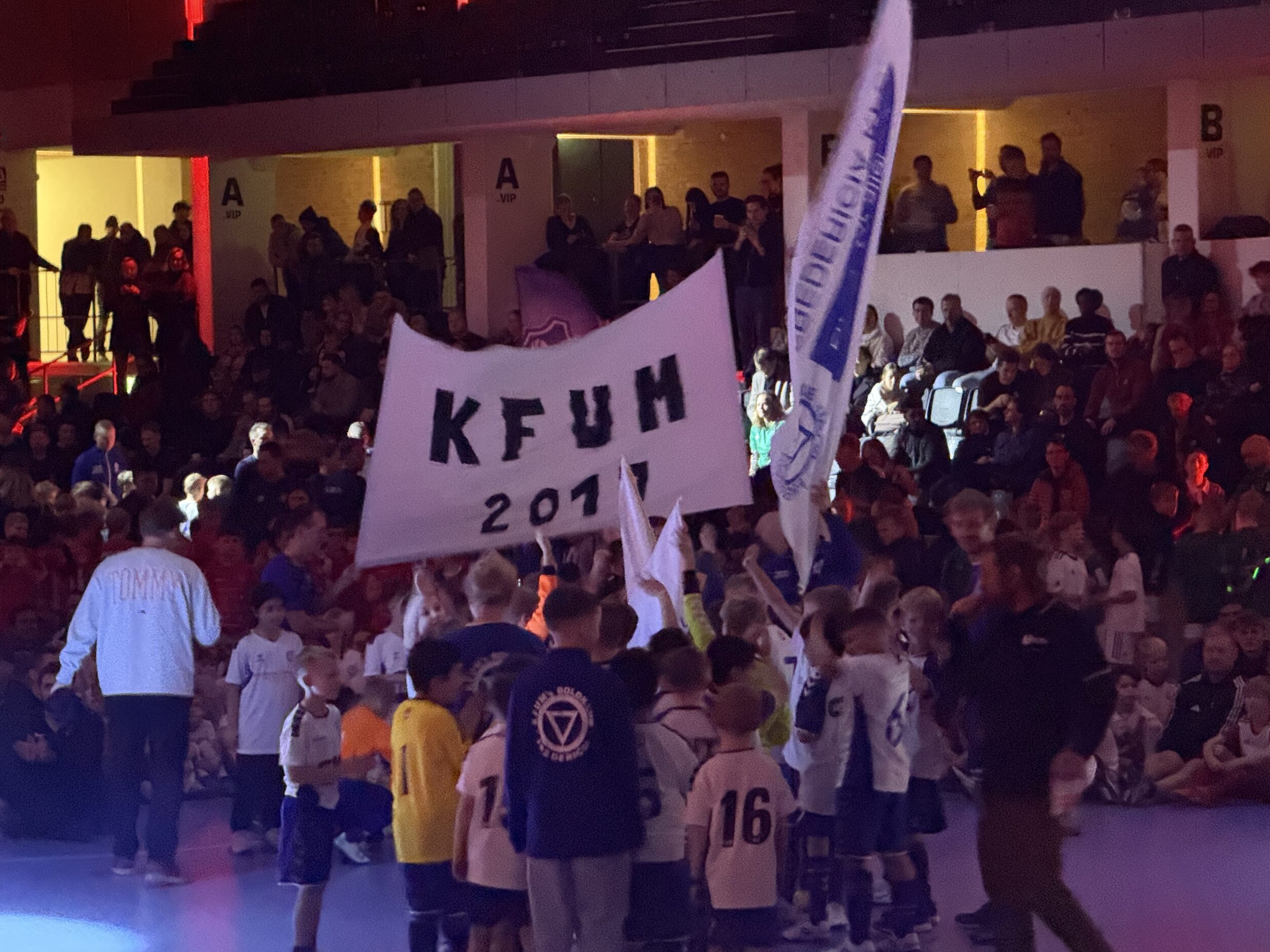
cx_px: 646
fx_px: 4512
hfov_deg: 16.0
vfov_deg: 12.0
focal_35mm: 123
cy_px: 470
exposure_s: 1/23
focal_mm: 15.66
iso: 2000
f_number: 2.8
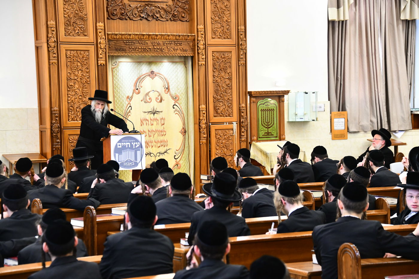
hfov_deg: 19.5
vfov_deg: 13.0
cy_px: 140
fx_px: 1222
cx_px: 210
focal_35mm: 105
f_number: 5.6
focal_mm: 105
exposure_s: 1/160
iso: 3200
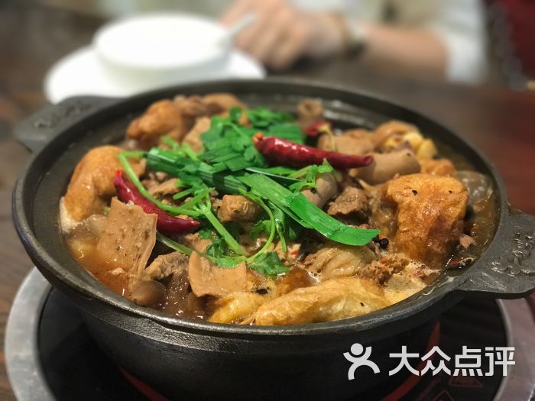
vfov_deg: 25.7
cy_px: 200
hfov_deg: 33.8
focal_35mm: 57
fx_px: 881
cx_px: 268
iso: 320
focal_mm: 6.6
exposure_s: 1/50
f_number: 2.8
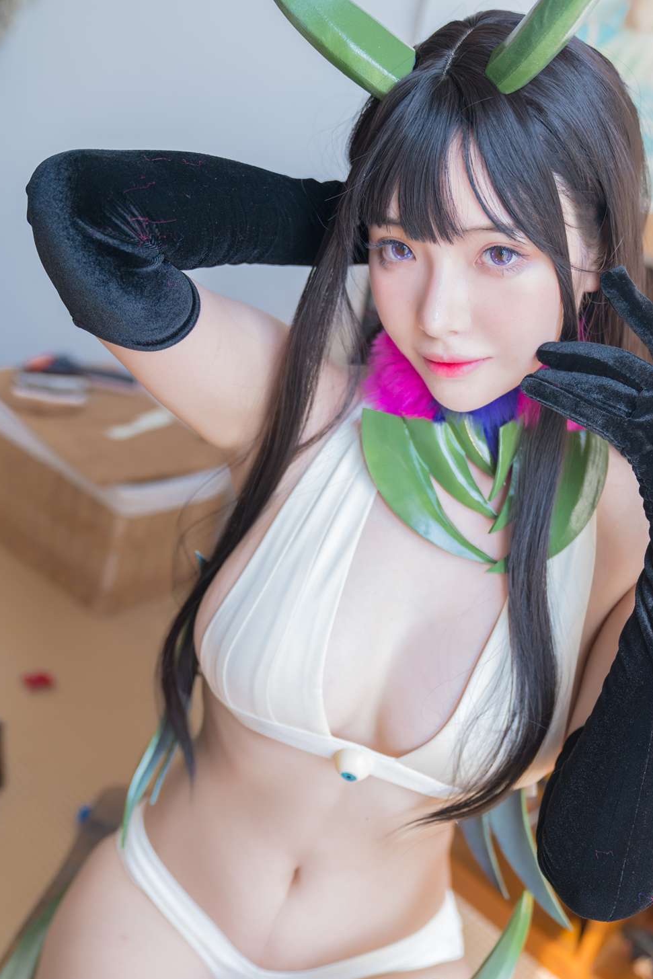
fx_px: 1142
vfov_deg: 46.4
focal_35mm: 42
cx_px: 387
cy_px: 475
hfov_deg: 31.8
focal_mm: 34
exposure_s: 1/160
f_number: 2.8
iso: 400
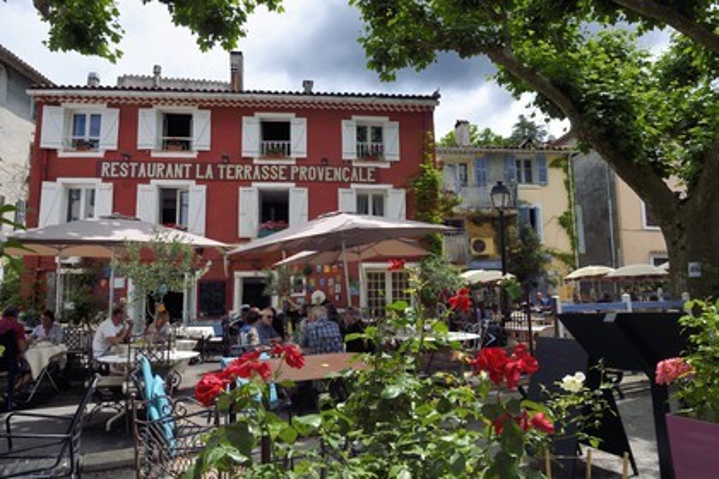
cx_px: 360
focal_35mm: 24
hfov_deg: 73.7
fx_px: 479
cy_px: 240
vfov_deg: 53.1
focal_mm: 24
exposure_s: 1/125
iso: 200
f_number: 18
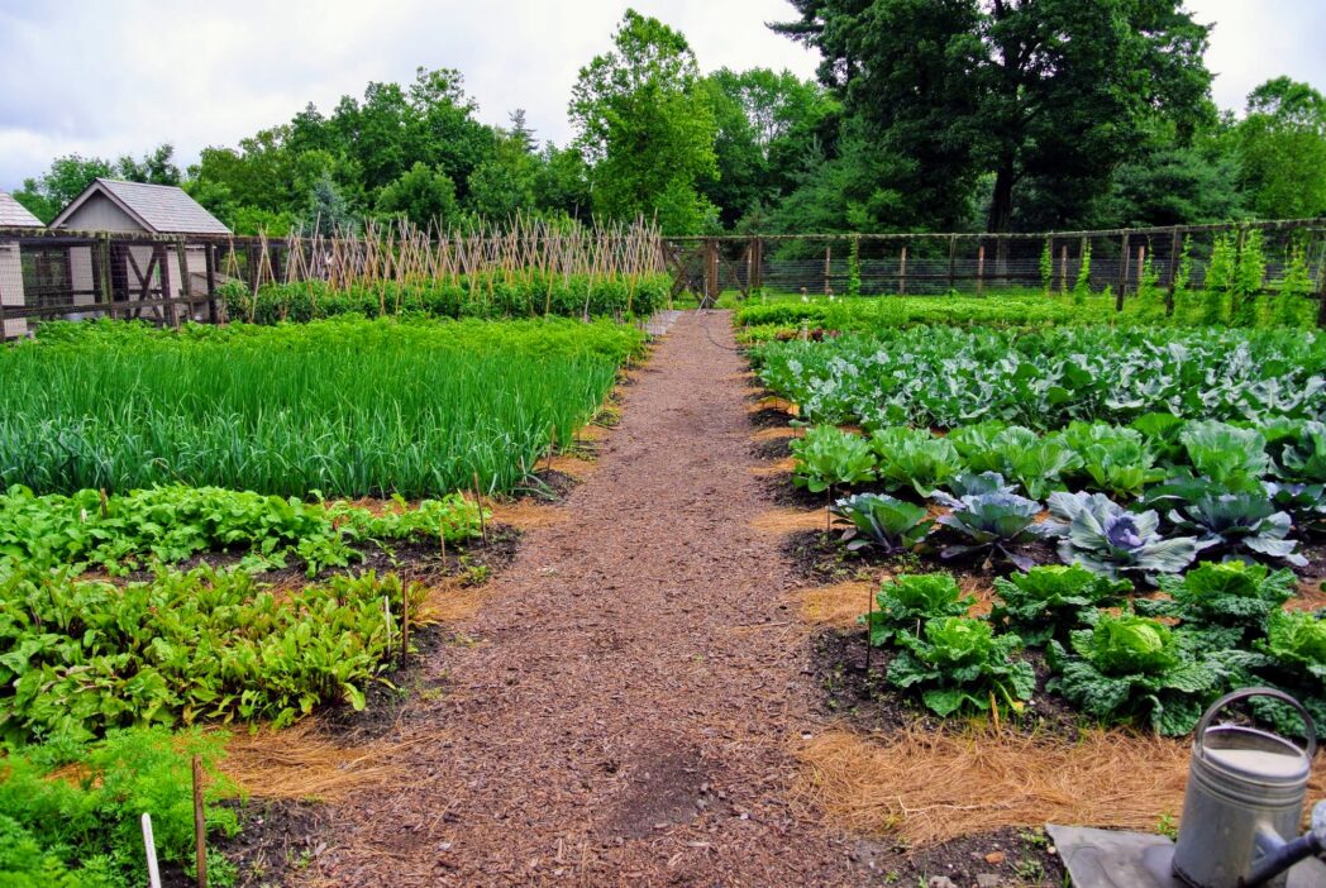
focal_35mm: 27
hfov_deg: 67.3
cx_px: 663
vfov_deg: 48.1
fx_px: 996
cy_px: 444
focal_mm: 10
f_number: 4
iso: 100
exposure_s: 1/320
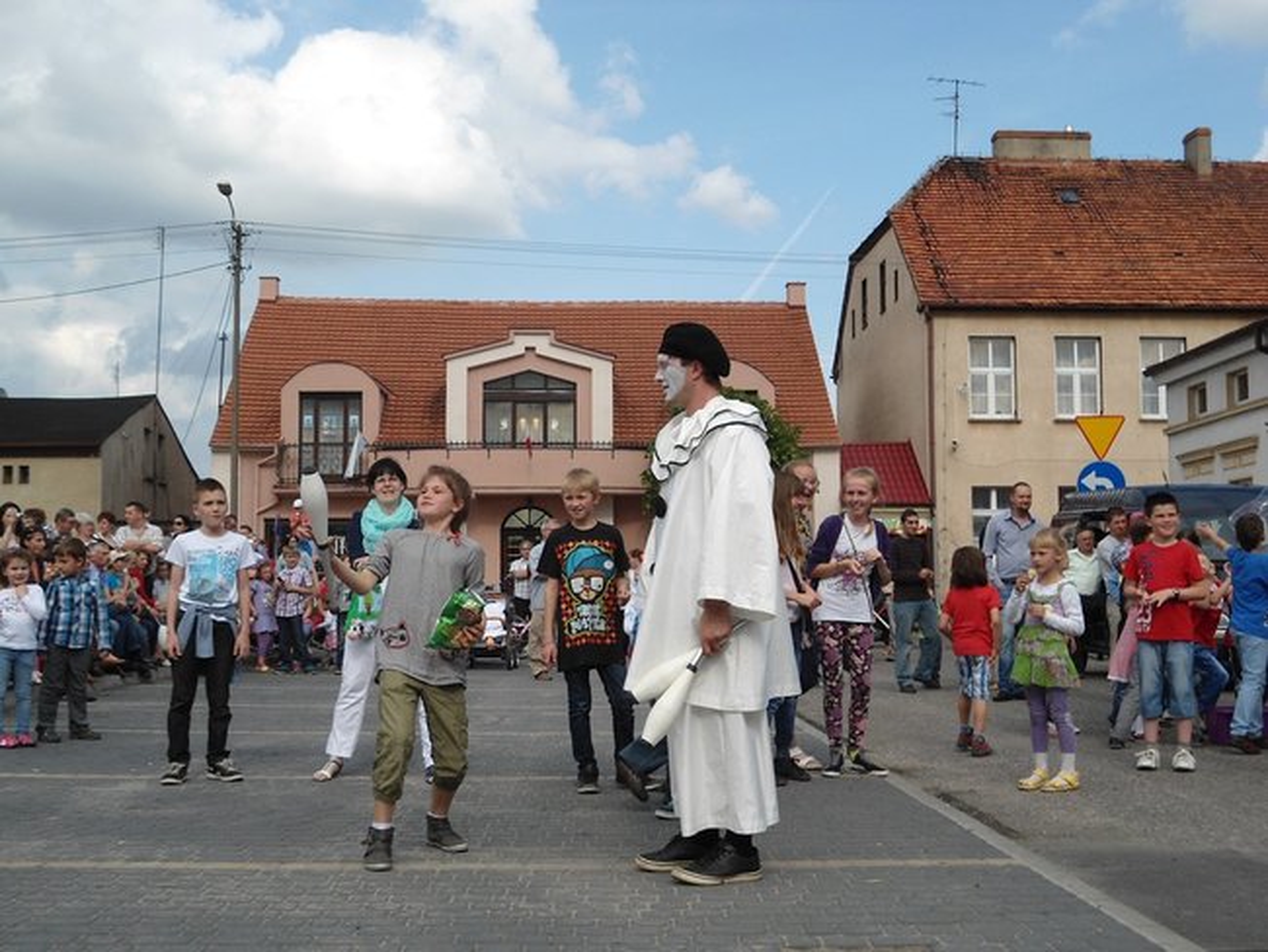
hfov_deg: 42.9
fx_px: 1612
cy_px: 476
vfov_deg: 32.9
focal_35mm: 44
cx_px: 634
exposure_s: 1/800
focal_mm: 7.9
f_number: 3.5
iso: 80
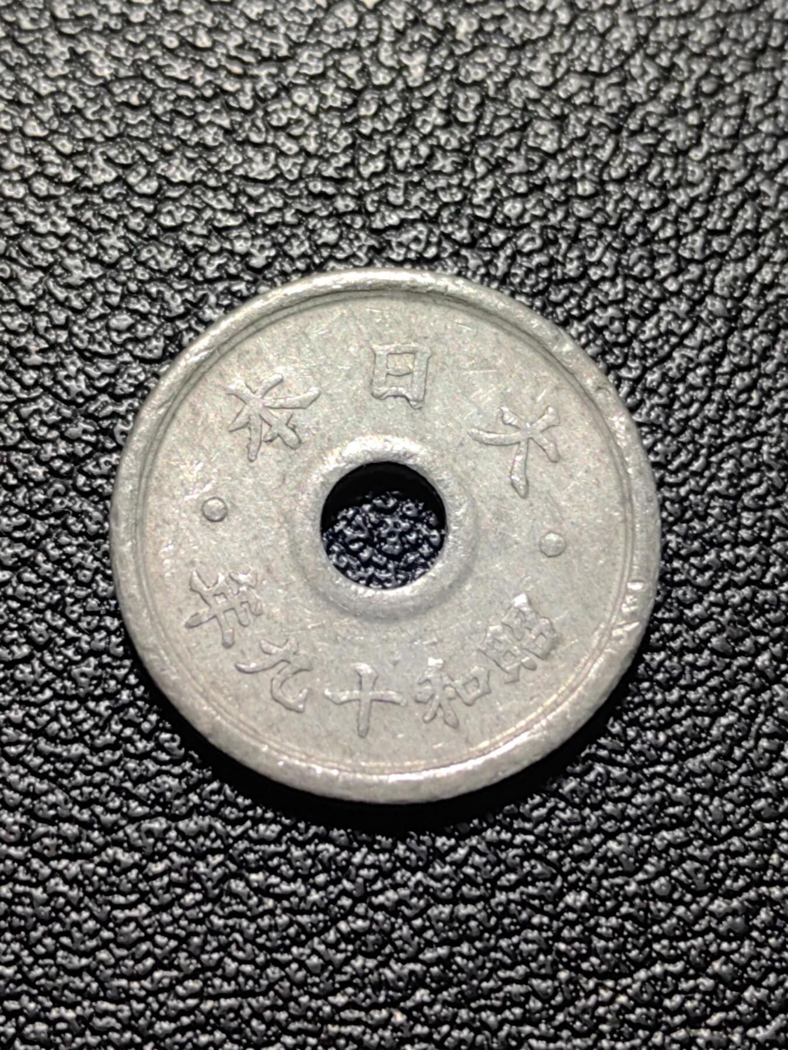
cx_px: 394
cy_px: 525
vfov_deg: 24.4
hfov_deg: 18.4
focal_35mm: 80
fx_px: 2428
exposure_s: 1/100
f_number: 2
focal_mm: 5.75
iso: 64
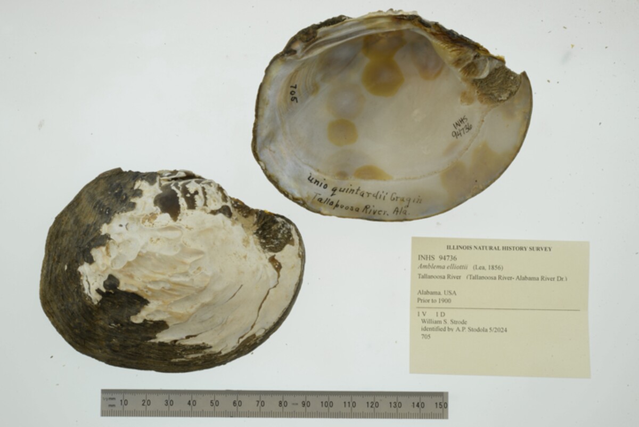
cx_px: 320
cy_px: 214
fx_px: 1065
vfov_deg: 22.6
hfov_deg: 33.4
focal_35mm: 60
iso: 100
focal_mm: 60
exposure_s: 1/10
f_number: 32
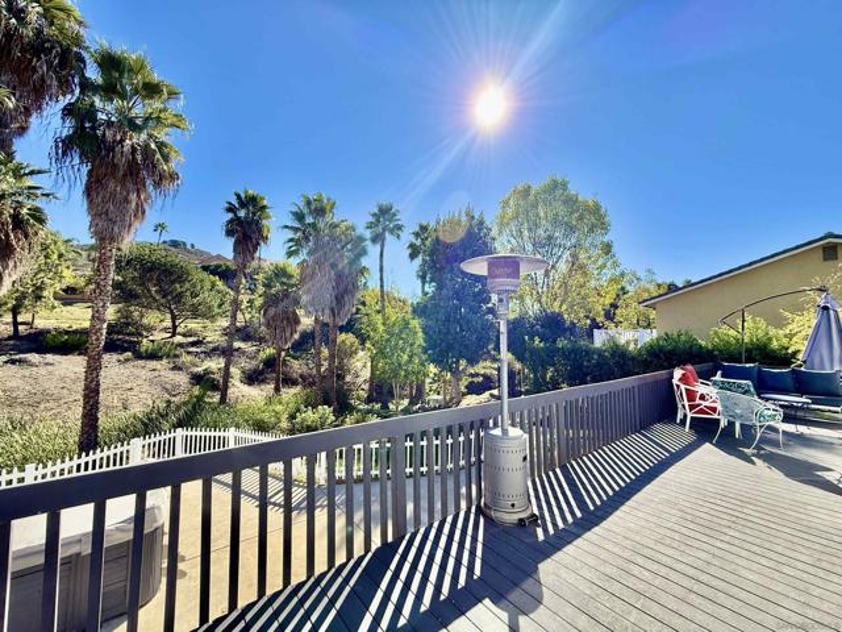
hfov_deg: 102.1
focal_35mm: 14
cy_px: 316
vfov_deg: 85.7
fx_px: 341
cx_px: 421
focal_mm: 2.22
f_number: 2.2
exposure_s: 1/970
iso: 64
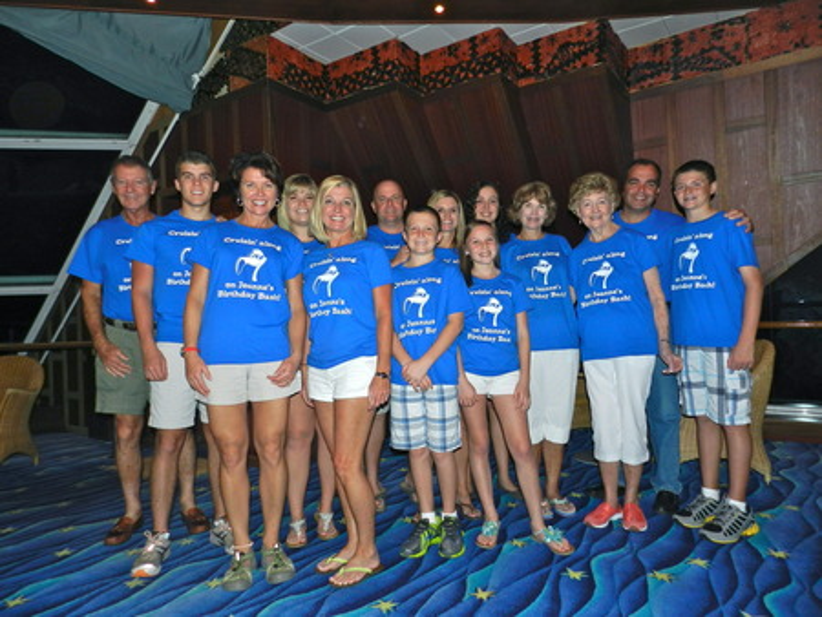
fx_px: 546
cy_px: 308
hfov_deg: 73.9
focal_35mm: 23
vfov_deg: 58.9
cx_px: 411
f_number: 3.4
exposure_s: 1/30
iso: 200
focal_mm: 4
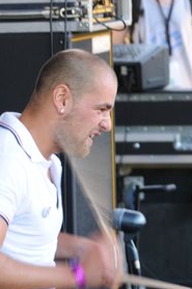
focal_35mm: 241
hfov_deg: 5.7
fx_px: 1935
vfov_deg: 8.5
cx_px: 70
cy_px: 293
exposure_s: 1/60
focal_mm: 70
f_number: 4
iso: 200
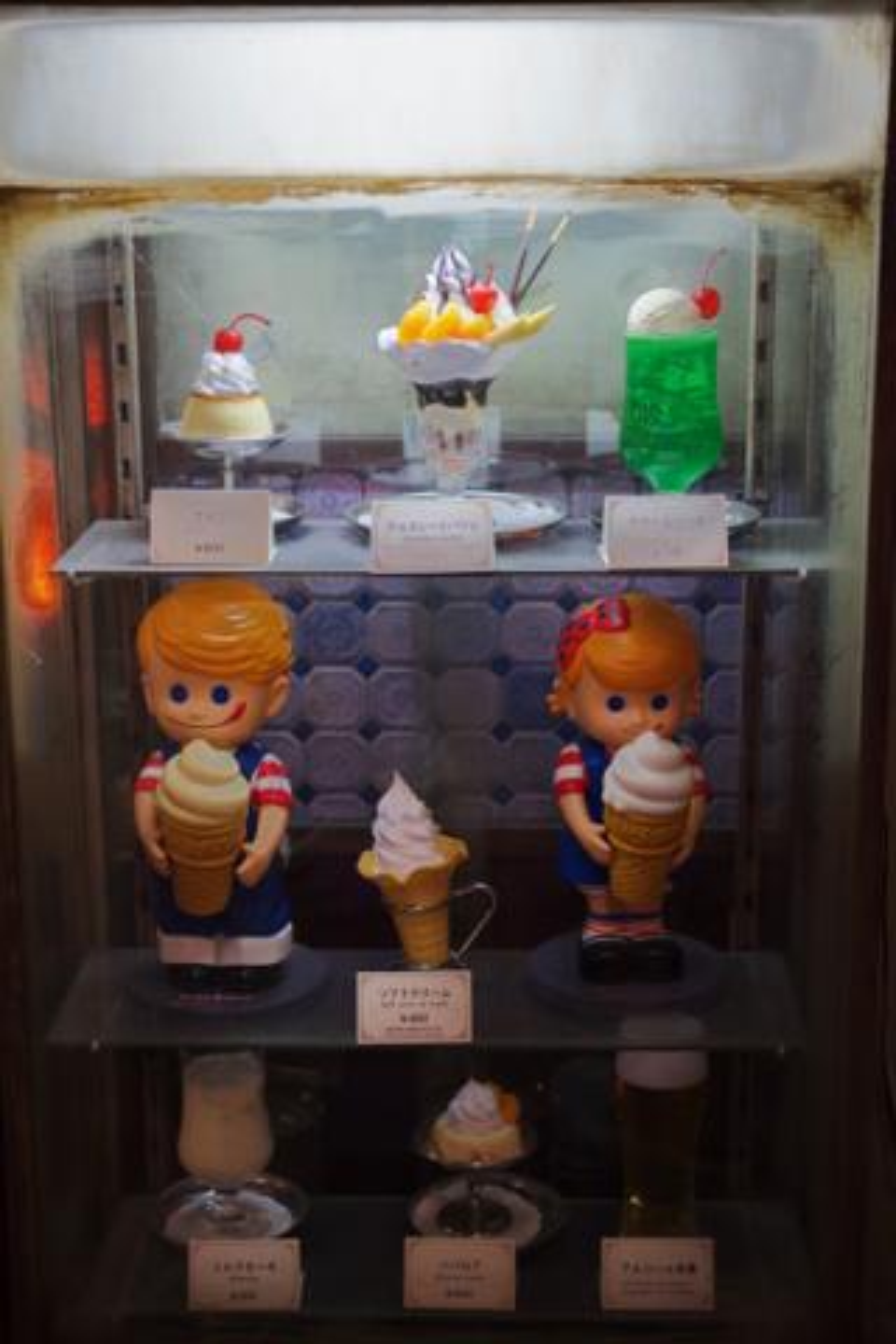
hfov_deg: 25.5
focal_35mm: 53
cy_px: 672
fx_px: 1979
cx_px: 448
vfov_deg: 37.5
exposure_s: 1/100
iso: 1000
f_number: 2
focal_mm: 35
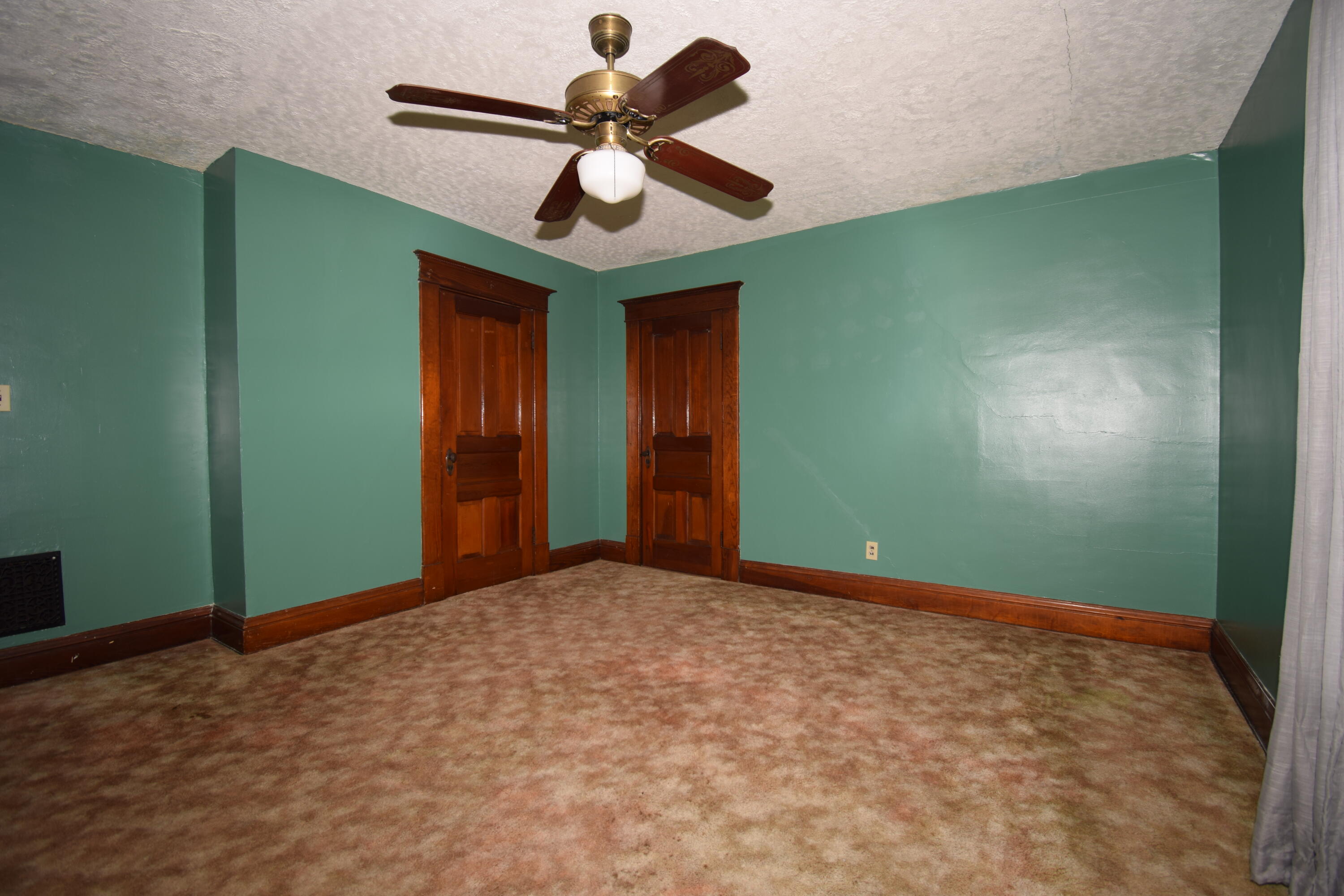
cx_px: 672
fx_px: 560
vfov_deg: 77.3
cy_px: 448
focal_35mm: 15
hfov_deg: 100.4
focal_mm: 10
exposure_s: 1/60
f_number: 4.5
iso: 100
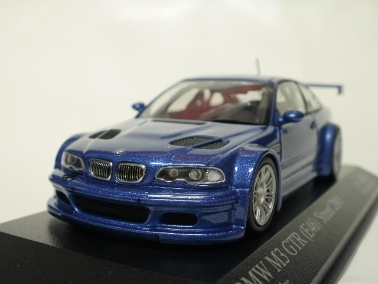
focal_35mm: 44
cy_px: 142
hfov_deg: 42.9
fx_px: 480
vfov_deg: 32.9
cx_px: 189
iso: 125
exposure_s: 1/8
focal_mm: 7.7
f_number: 4
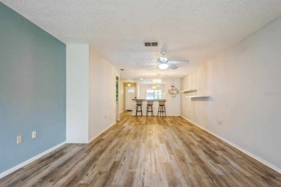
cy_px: 94
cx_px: 140
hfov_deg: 95.0
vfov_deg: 72.0
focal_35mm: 16
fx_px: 129
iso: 200
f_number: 8
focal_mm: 11
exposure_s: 1/10
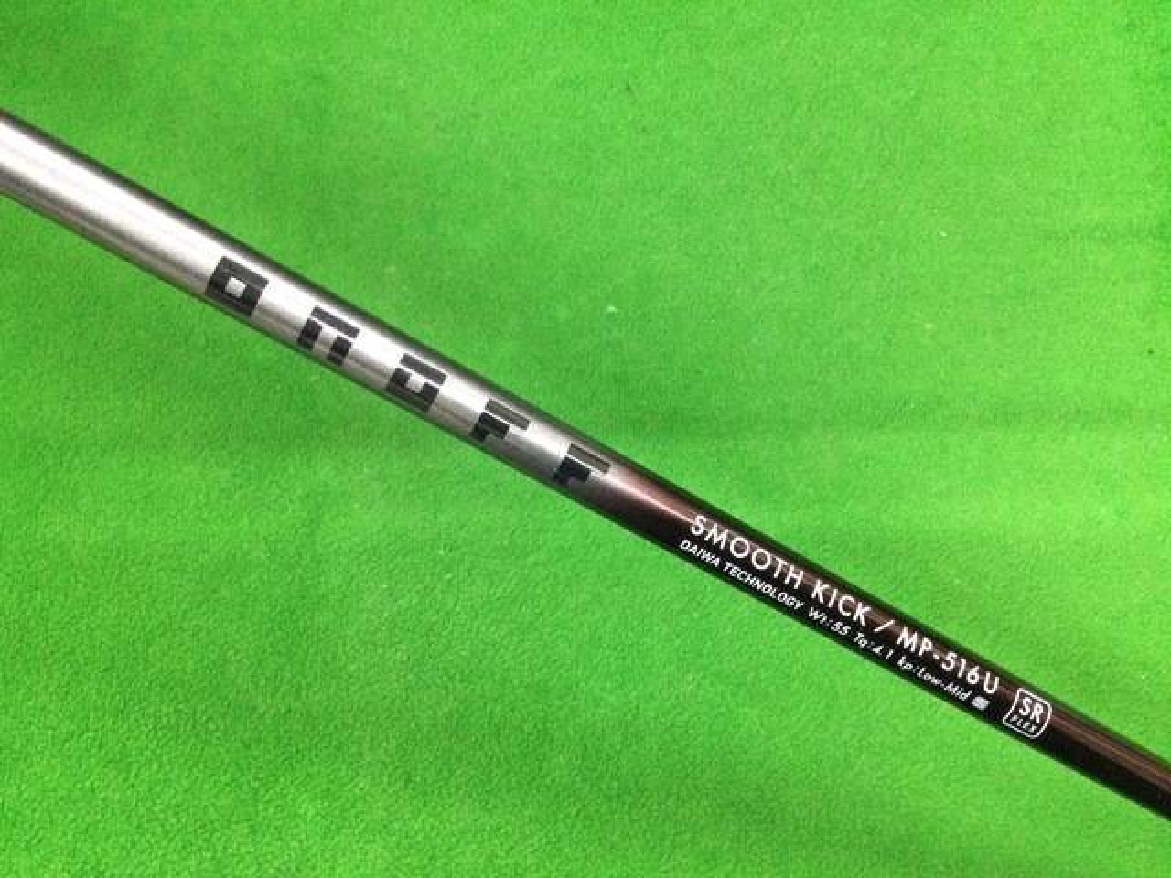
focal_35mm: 31
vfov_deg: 45.4
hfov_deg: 58.4
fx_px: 1049
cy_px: 439
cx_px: 586
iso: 250
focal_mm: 3.3
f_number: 2.4
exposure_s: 1/30
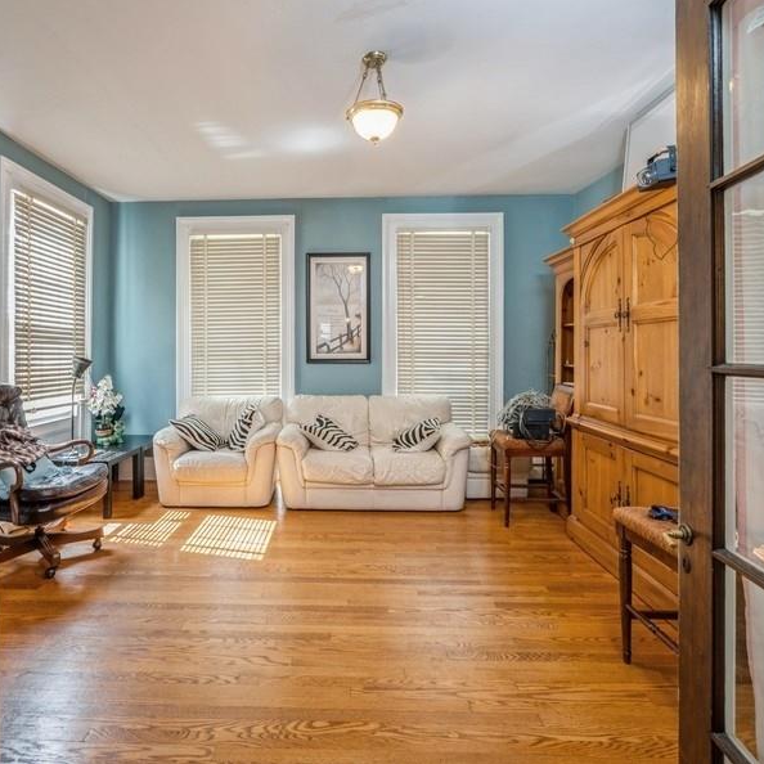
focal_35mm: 18
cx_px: 325
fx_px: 449
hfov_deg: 80.2
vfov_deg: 80.7
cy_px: 382
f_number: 11
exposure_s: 1/2.5
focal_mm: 14
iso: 200
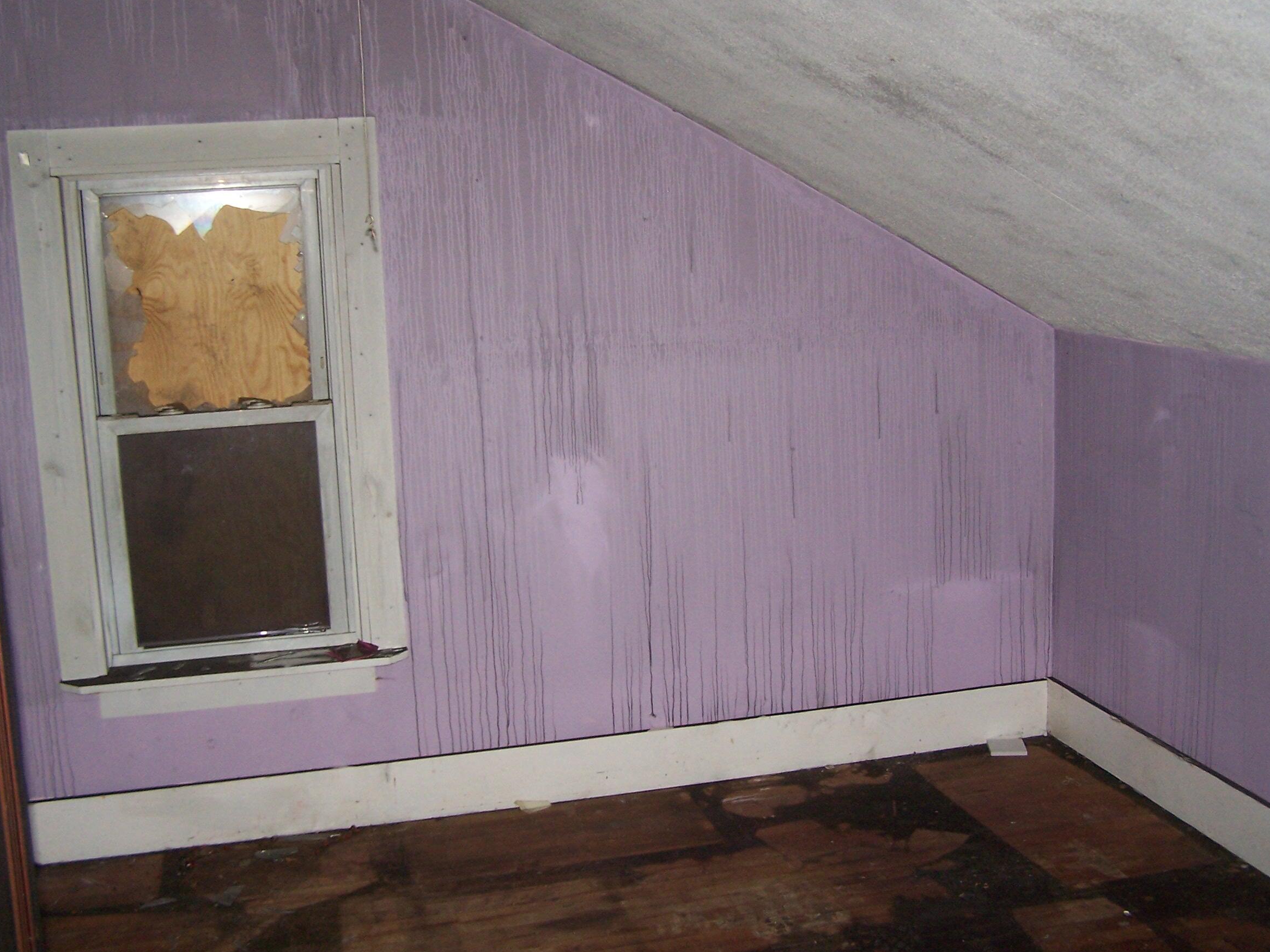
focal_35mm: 42
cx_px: 629
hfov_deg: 44.8
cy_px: 463
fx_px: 1541
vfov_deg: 34.3
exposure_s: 1/60
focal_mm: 6.3
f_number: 2.8
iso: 140
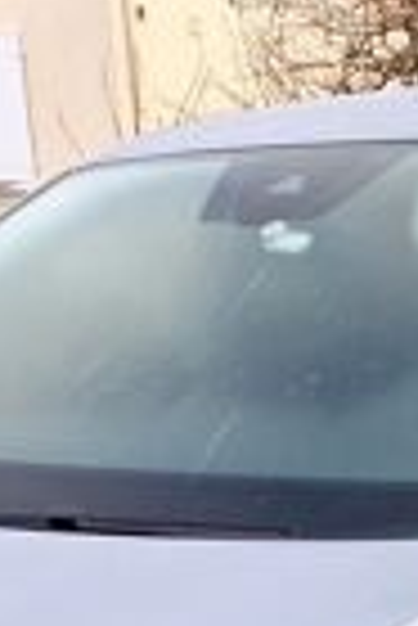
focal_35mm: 97
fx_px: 1685
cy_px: 775
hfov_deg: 13.8
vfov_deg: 19.6
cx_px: 458
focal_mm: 4
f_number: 1.8
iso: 32
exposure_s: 1/120
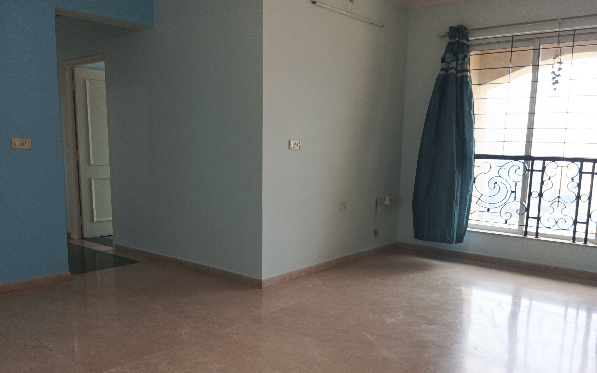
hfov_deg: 61.2
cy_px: 230
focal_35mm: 31
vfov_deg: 40.4
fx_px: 504
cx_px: 297
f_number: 1.8
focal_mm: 4.22
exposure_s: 1/50
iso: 139
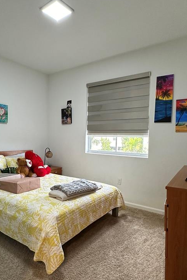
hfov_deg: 52.5
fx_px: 187
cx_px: 70
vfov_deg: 73.7
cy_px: 145
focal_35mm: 24
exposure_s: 1/60
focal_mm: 2.22
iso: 250
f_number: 2.2
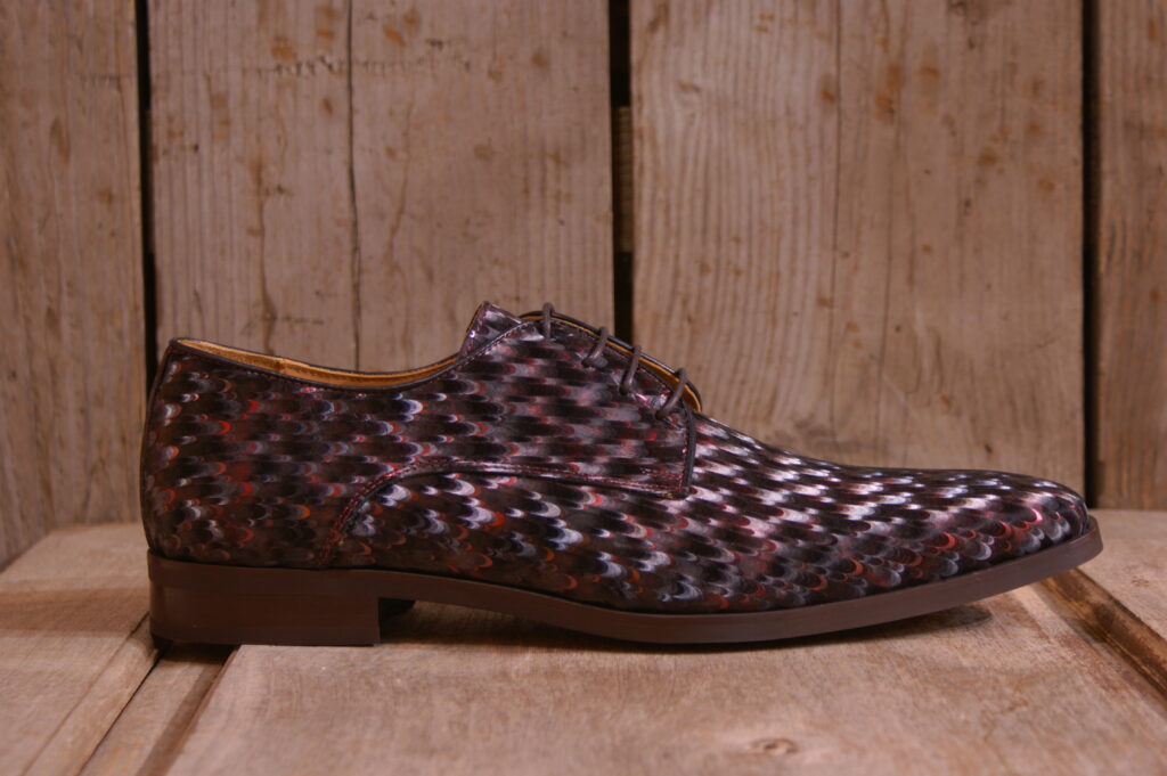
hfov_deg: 24.6
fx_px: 2672
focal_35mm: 82
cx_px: 584
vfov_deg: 16.5
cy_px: 388
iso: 100
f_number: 5.6
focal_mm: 55
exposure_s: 1/2
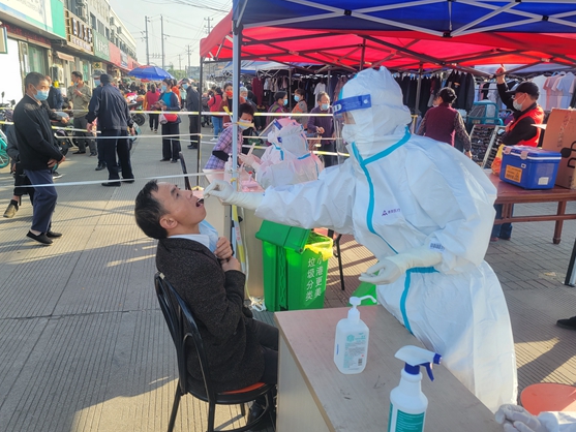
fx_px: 466
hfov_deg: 63.4
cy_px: 208
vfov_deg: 49.8
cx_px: 276
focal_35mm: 28
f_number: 1.8
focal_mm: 5.4
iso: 40
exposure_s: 1/594
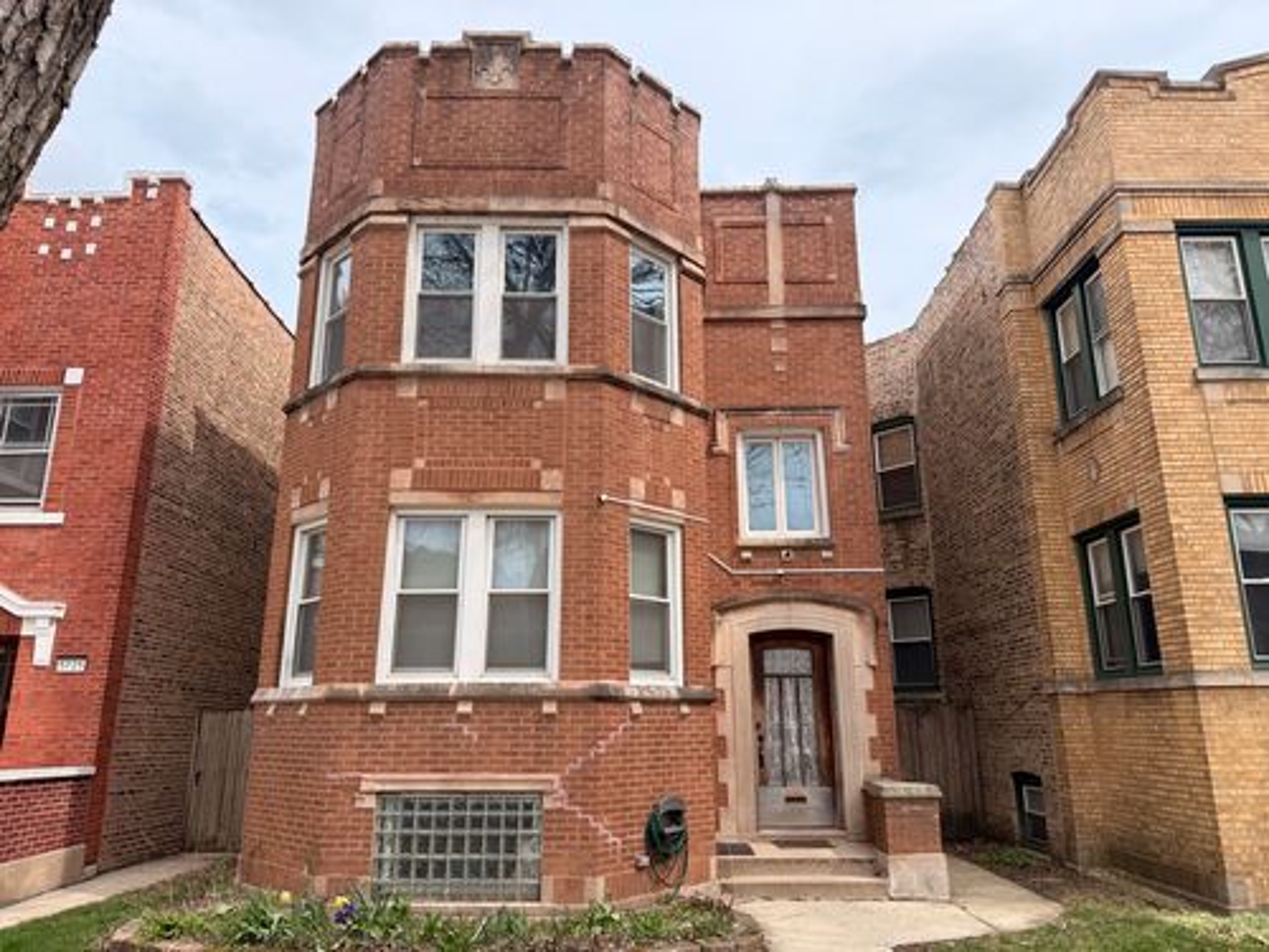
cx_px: 634
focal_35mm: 24
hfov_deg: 71.6
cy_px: 476
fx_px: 880
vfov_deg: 56.8
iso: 100
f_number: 1.78
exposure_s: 1/2611
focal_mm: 6.76
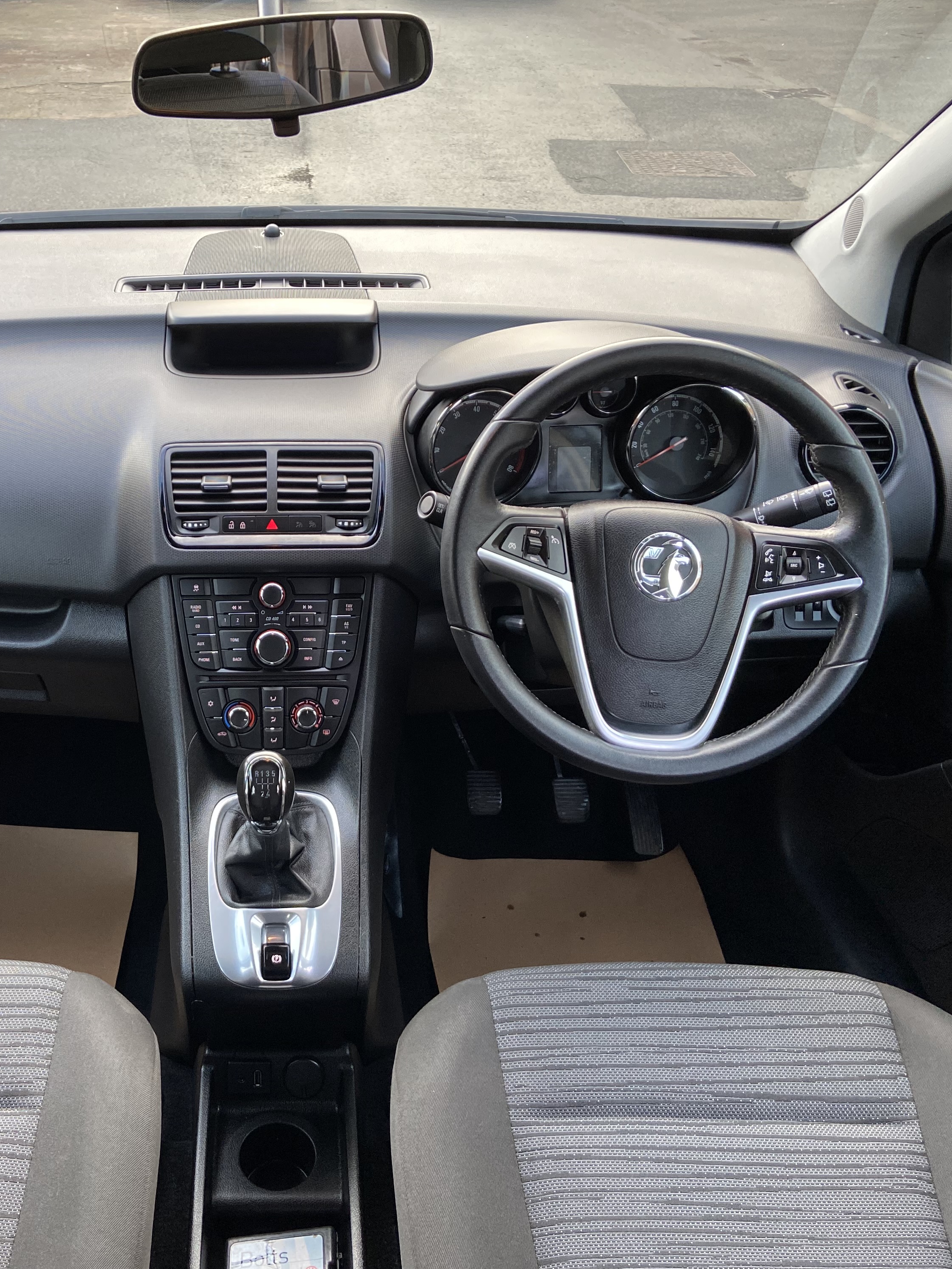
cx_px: 278
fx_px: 1284
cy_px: 638
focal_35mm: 35
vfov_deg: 52.6
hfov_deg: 39.9
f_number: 1.8
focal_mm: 4.25
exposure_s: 1/109
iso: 125
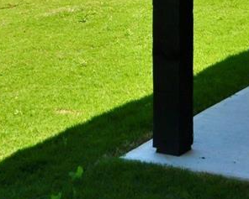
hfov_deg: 16.4
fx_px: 863
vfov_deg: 12.8
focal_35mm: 117
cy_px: -52
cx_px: 180
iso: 100
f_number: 7.1
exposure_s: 1/200
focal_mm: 24
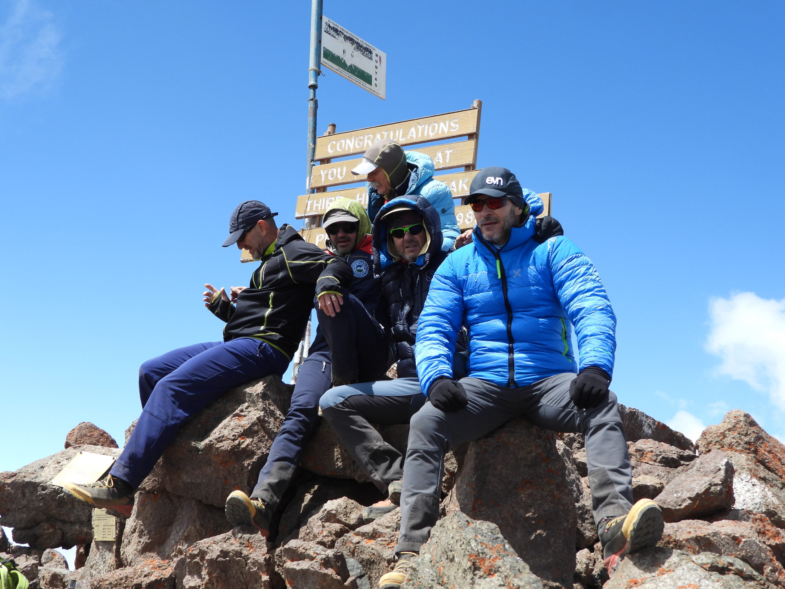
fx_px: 998
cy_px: 294
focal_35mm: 44
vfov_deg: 32.9
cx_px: 392
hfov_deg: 42.9
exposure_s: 1/800
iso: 100
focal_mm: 7.9
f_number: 3.2
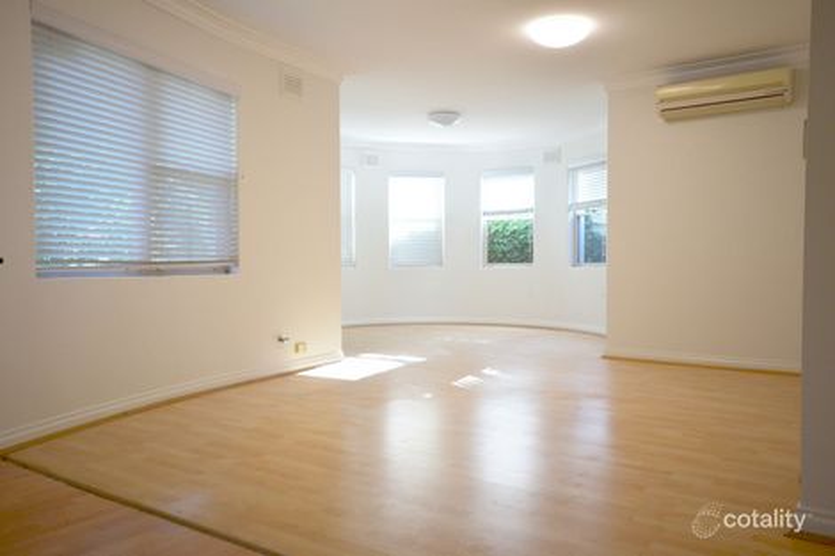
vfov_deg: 43.6
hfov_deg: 61.9
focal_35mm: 30
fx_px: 696
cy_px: 278
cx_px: 418
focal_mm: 20
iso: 800
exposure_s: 1/125
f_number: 5.6
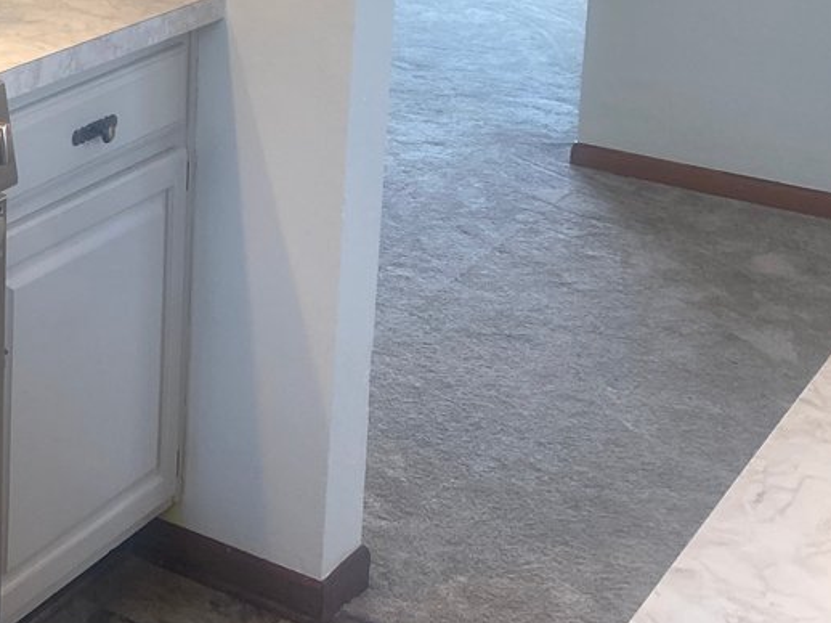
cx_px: -217
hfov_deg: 23.1
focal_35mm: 76
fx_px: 1824
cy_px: -147
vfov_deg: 18.3
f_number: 1.8
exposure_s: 1/120
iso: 100
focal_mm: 4.25
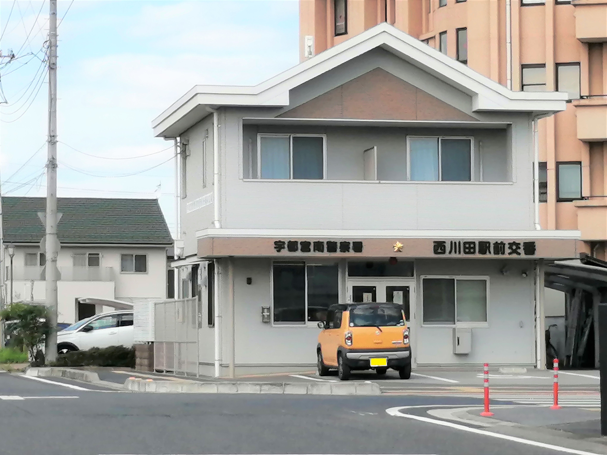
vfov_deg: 11.9
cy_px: 228
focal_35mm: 125
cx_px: 304
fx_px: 2192
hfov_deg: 15.8
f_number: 1.8
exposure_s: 1/746
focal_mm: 3.62
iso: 50
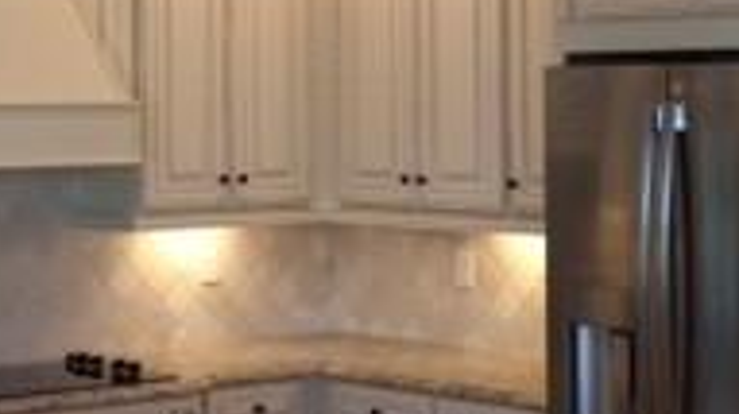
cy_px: 70
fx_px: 2075
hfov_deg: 20.2
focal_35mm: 106
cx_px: 279
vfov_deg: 11.3
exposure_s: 1/30
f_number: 2.2
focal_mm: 4.15
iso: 64
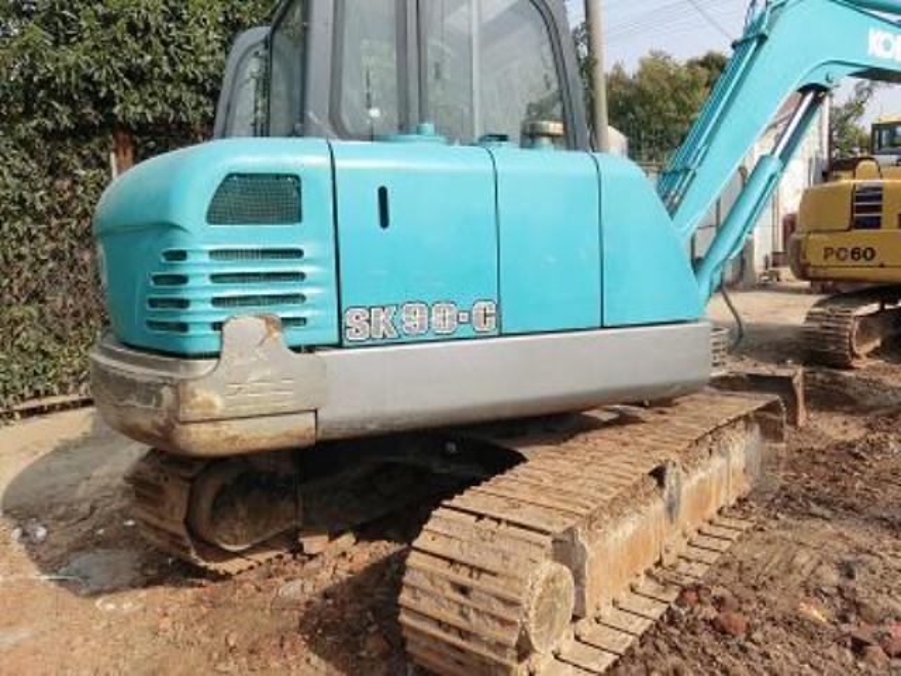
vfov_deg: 49.7
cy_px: 338
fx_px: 729
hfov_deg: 63.4
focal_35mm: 28
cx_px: 450
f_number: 8.8
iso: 100
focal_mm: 5
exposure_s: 1/125
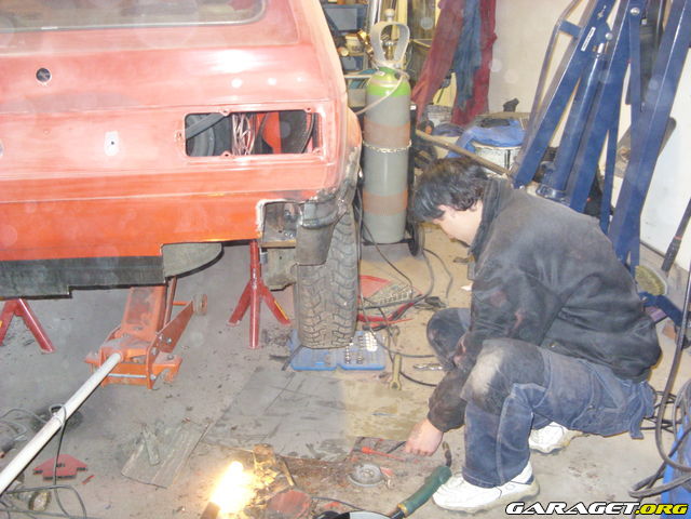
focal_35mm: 38
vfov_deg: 37.7
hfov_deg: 49.0
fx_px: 759
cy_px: 260
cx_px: 346
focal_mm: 6.3
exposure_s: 1/30
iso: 400
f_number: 2.8
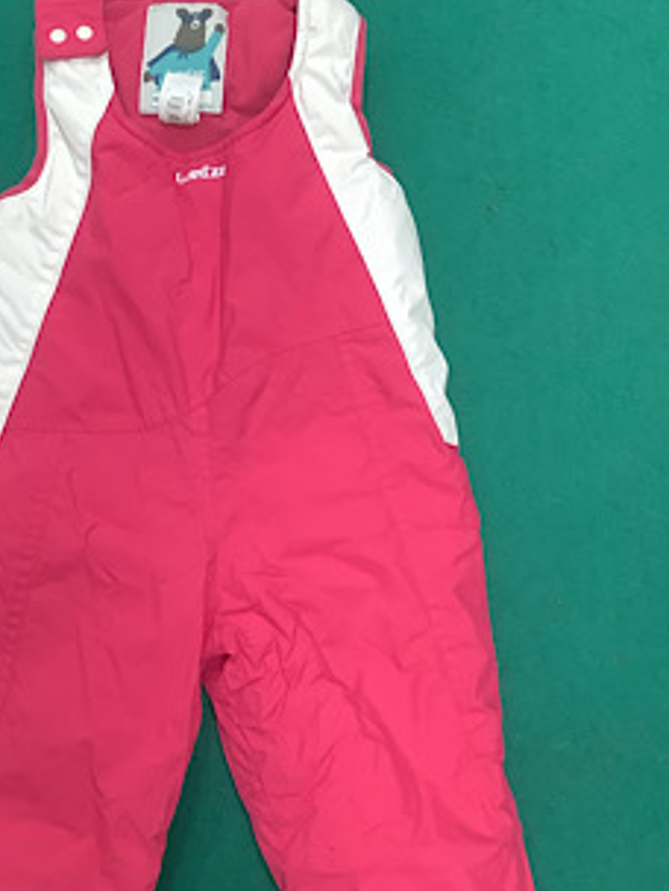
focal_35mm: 51
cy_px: 516
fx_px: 1314
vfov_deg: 37.4
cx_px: 204
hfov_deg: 28.3
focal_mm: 3.3
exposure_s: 1/50
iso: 200
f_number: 2.4
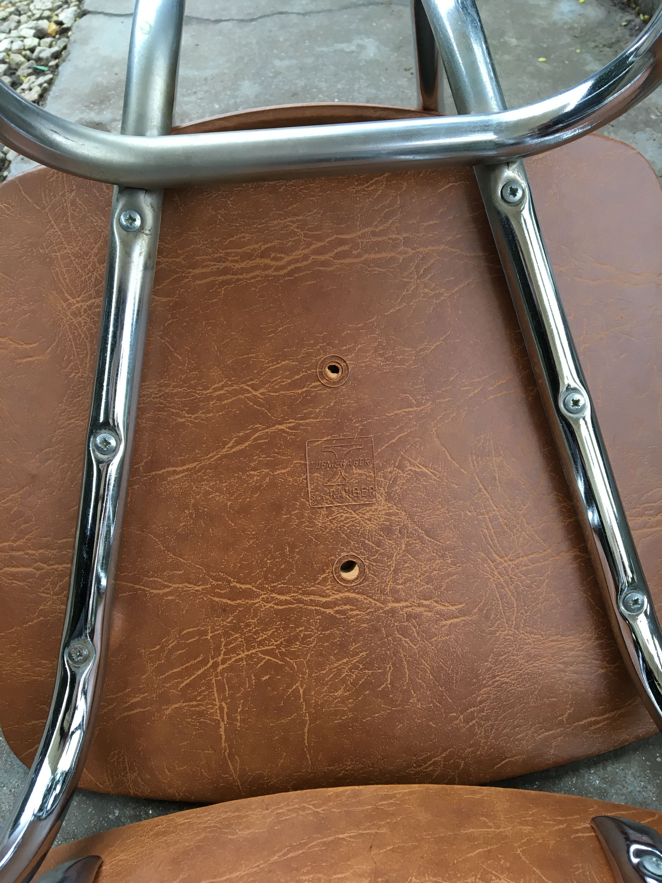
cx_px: 331
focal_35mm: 29
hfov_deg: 48.2
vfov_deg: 61.7
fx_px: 739
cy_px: 442
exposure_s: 1/33
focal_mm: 4.15
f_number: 2.2
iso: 32
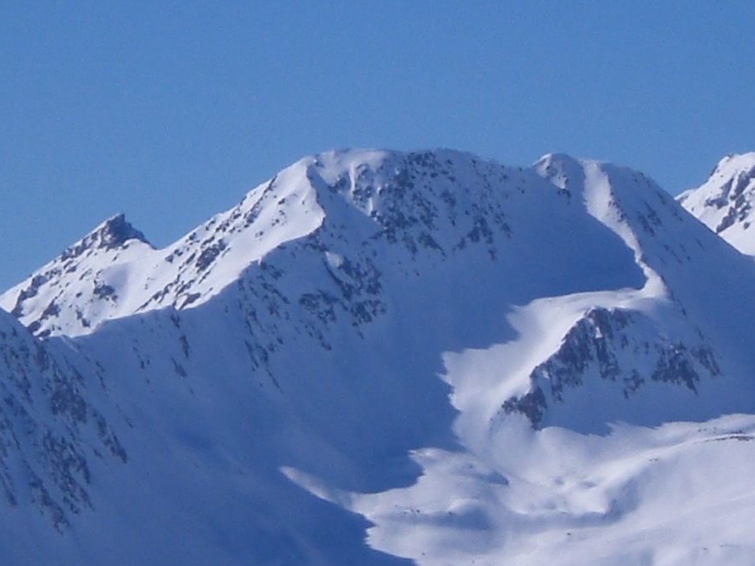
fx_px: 8570
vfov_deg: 3.8
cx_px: 442
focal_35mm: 393
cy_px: 257
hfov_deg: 5.0
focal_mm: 18.9
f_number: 8.4
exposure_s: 1/400
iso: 50
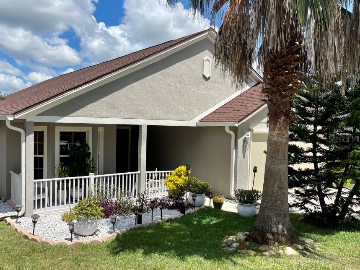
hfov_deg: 58.1
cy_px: 139
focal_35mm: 31
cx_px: 153
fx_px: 322
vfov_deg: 45.4
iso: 32
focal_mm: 5.1
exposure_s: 1/4049
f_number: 1.6
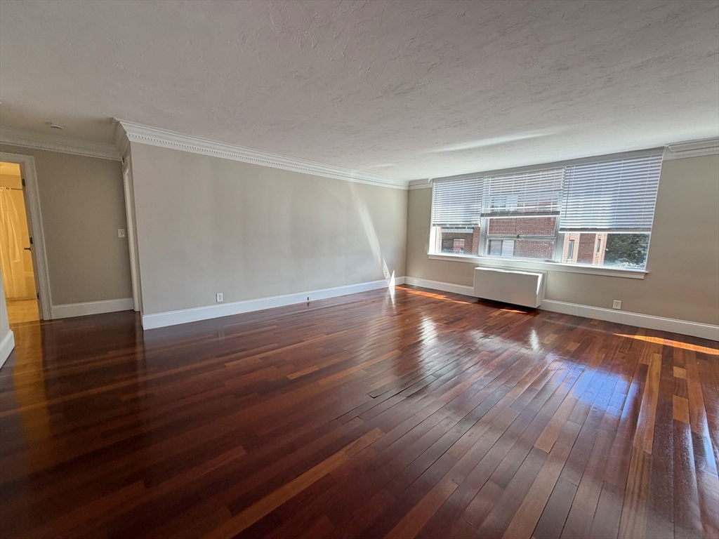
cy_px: 270
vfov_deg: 85.7
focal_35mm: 14
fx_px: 291
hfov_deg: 102.1
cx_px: 360
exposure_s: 1/121
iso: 50
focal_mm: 2.22
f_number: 2.2
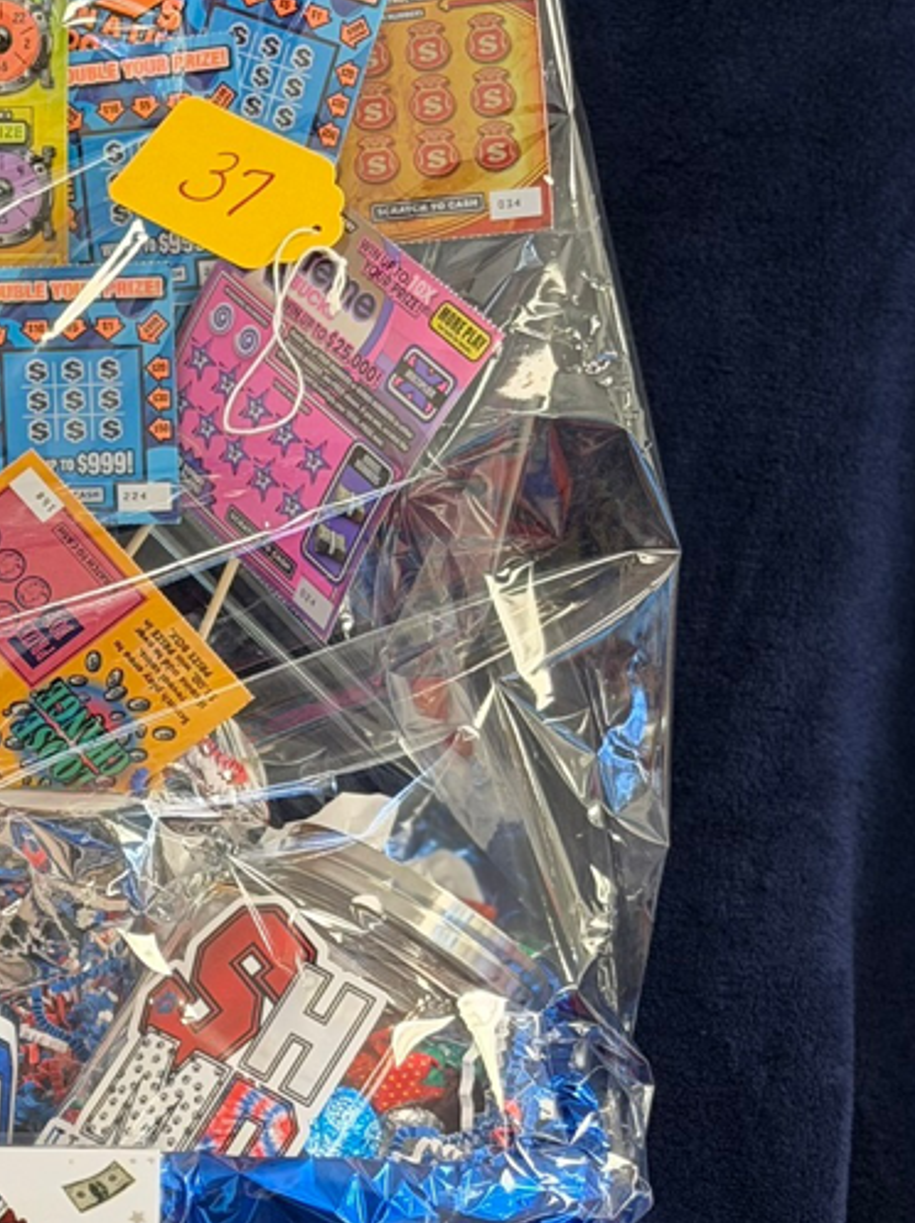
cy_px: 687
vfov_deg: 17.0
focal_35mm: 116
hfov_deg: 12.6
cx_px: -2
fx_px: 4094
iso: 320
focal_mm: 6.76
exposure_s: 1/40
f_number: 1.78
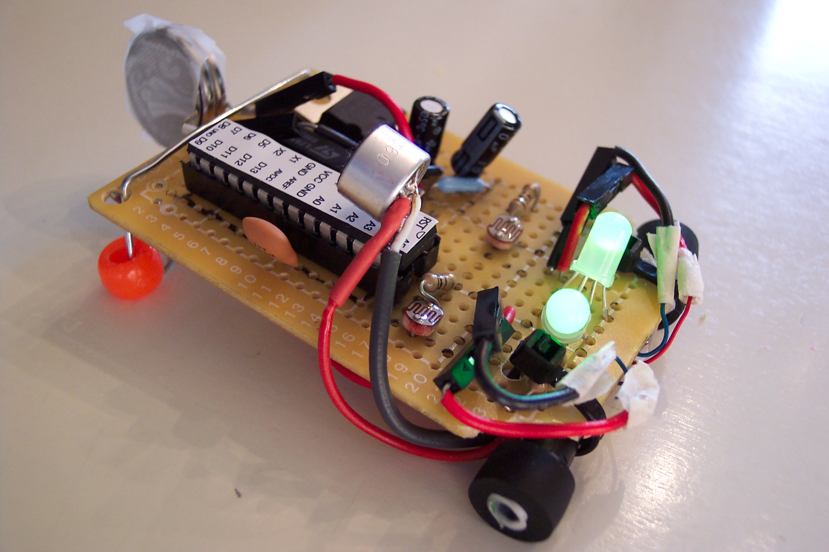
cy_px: 276
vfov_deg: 35.1
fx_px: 875
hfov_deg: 50.7
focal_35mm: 38
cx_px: 414
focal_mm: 8
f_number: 2.8
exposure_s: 1/30
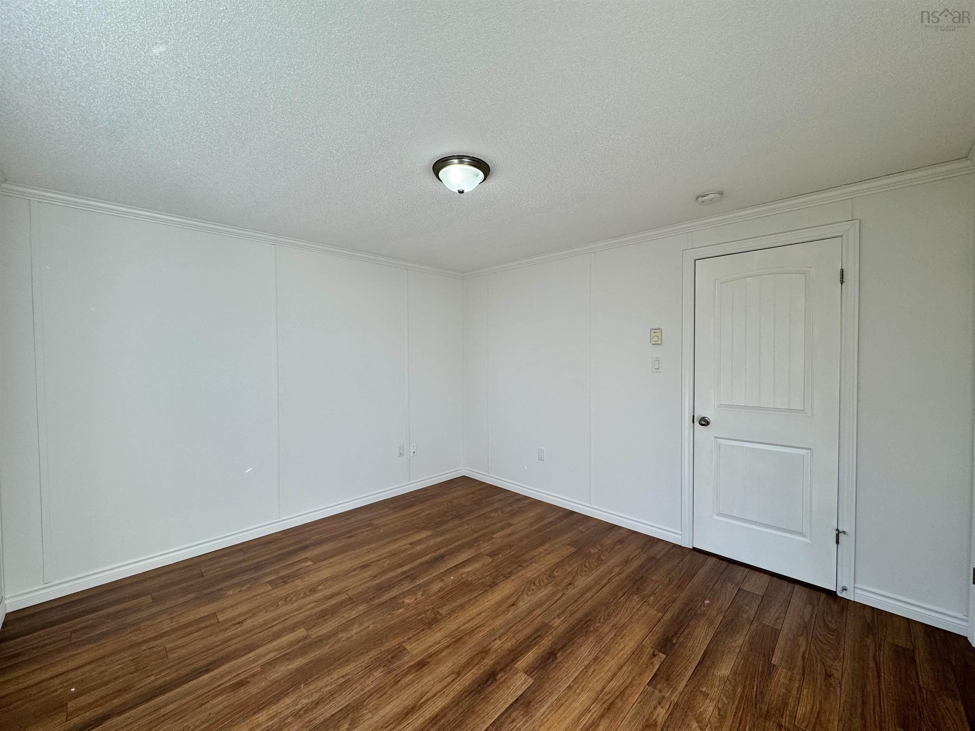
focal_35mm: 14
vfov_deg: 85.7
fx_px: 394
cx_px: 488
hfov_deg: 102.1
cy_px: 366
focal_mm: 2.22
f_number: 2.2
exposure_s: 1/142
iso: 40
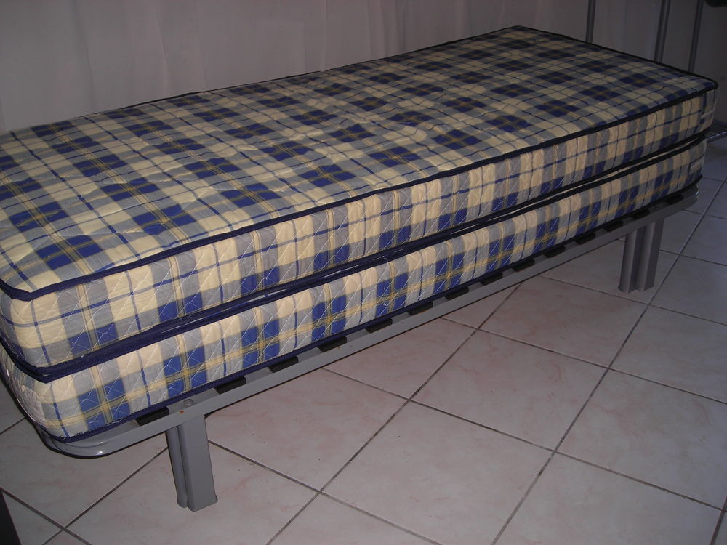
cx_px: 364
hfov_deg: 49.0
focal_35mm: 38
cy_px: 272
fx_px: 798
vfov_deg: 37.7
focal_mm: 6.3
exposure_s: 1/60.1
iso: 50
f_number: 3.2
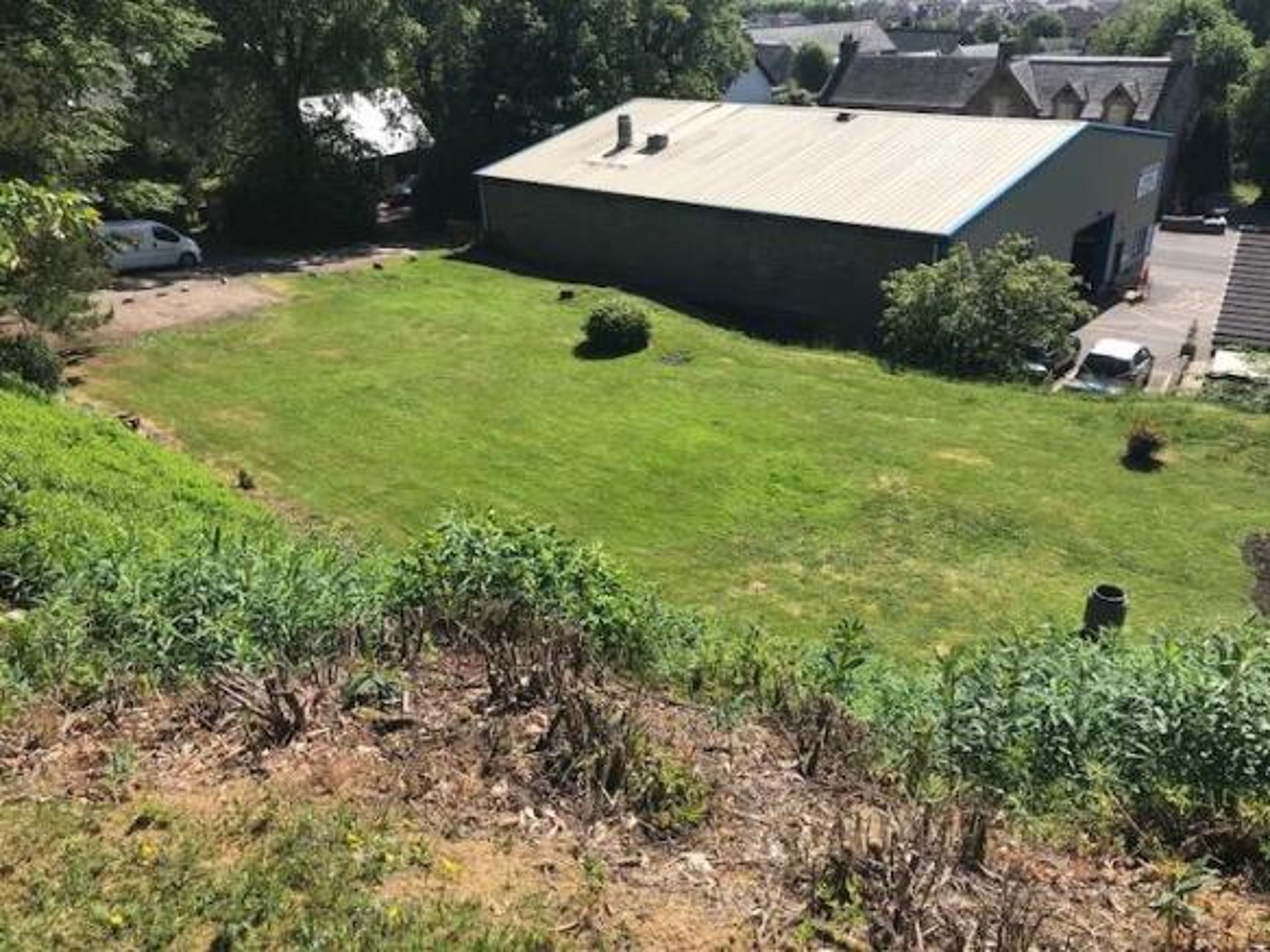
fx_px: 1027
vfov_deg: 49.7
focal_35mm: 28
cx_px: 635
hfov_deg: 63.5
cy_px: 476
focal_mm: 3.99
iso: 20
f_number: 1.8
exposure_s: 1/1709
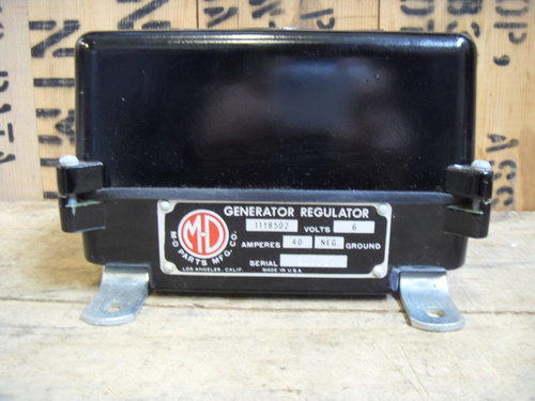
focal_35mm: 39
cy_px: 200
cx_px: 268
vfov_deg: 36.8
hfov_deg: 47.9
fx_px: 603
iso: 200
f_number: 3.5
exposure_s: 1/2
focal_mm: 6.6
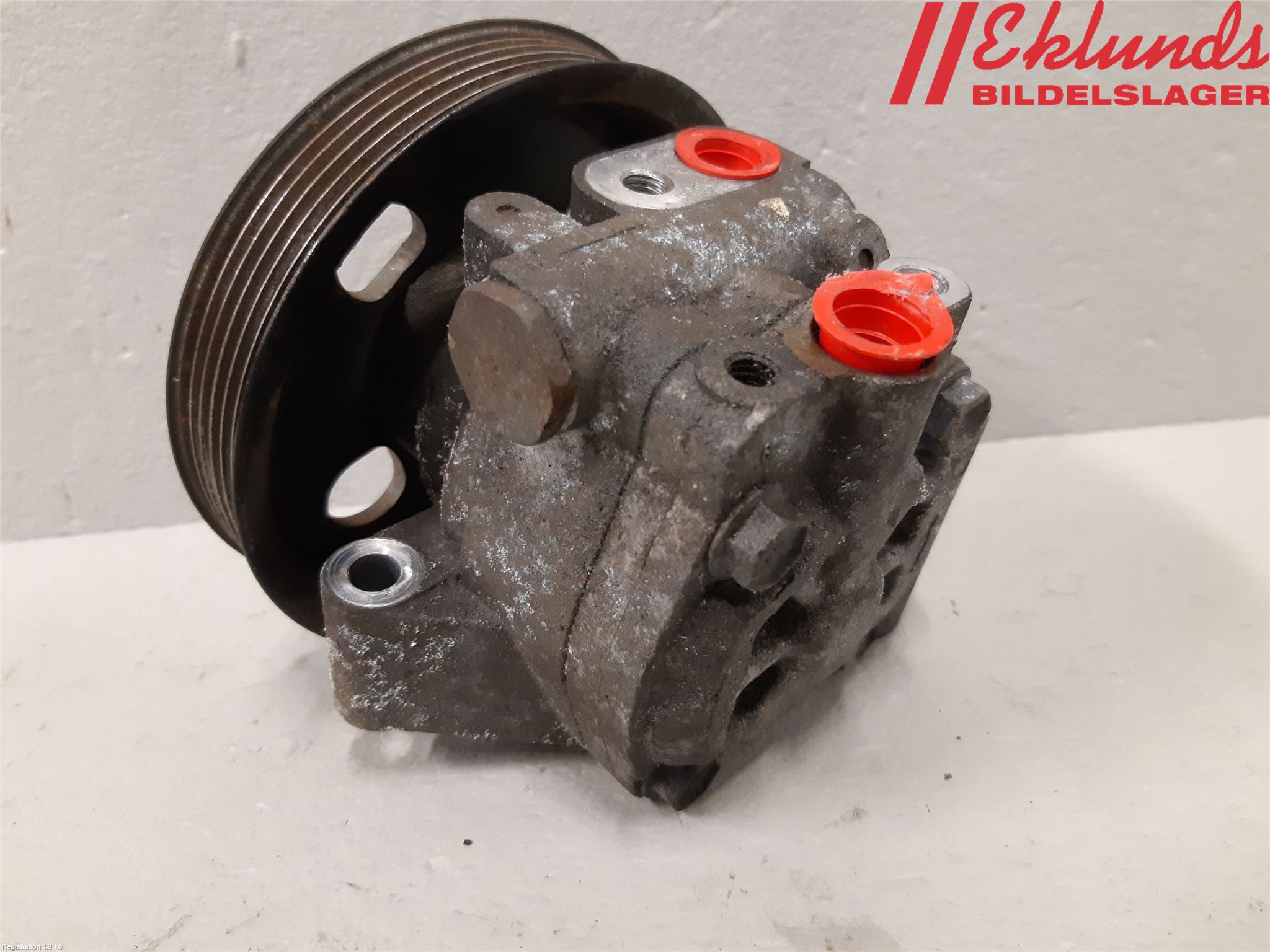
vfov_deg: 53.1
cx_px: 635
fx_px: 954
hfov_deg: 67.3
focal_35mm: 26
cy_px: 476
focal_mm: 3.93
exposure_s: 1/50
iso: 320
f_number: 1.7
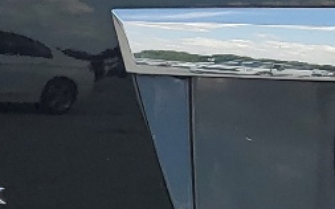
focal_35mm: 174
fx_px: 1588
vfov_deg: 7.5
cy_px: 38
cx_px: 490
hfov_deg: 11.6
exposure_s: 1/2500
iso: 50
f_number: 1.5
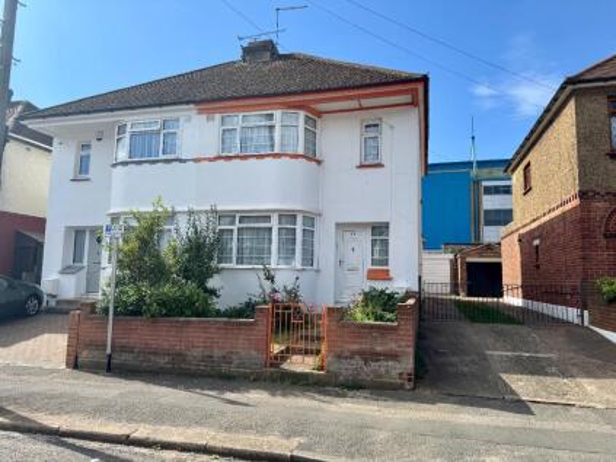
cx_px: 308
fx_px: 427
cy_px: 231
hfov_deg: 71.6
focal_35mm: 24
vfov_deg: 56.8
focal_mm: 6.76
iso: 80
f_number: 1.78
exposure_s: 1/3597
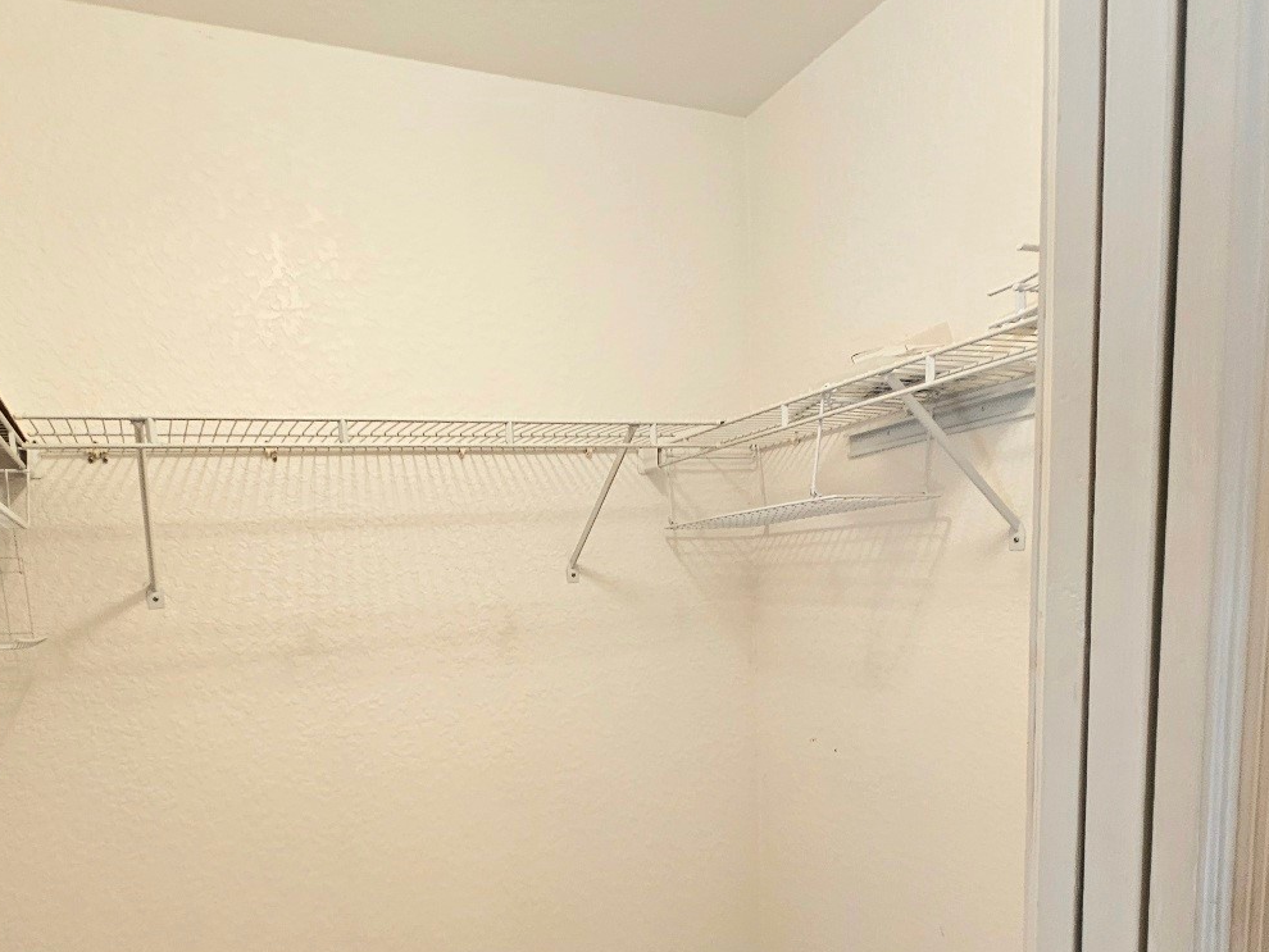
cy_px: 687
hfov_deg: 77.5
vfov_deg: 60.8
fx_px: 770
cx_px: 473
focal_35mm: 21
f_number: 2.2
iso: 125
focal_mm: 2.2
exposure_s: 1/60.2
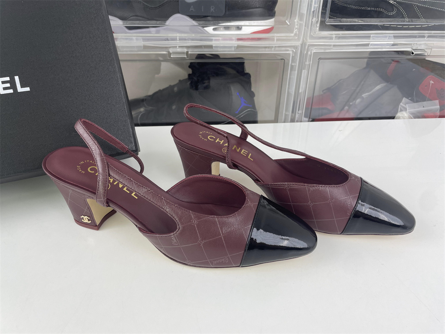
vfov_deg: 53.1
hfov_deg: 67.3
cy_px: 167
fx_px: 334
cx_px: 222
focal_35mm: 26
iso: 32
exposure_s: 1/141
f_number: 1.6
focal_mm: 4.2
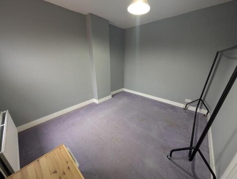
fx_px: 82
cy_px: 90
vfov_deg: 94.7
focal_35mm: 12
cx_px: 118
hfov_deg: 110.4
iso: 315
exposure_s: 1/33.3
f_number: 1.7
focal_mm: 2.02
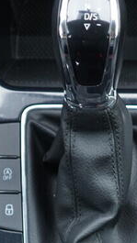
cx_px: 81
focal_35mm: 146
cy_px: 282
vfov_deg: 14.3
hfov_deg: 8.3
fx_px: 943
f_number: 2.8
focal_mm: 24
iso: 500
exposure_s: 1/40
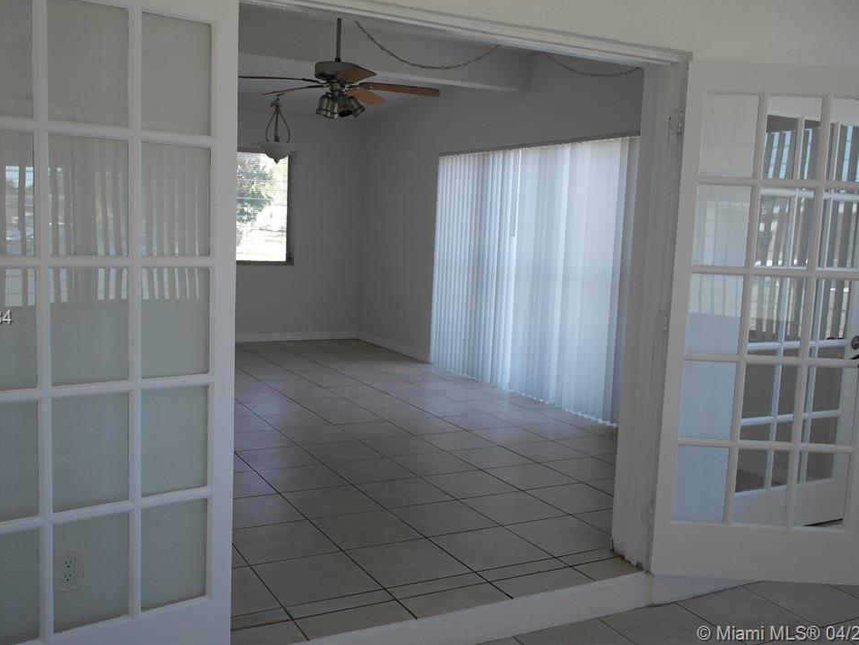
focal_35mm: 33
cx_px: 409
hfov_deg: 55.3
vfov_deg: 43.0
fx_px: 819
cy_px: 319
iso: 200
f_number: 3.5
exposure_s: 1/80
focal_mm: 20
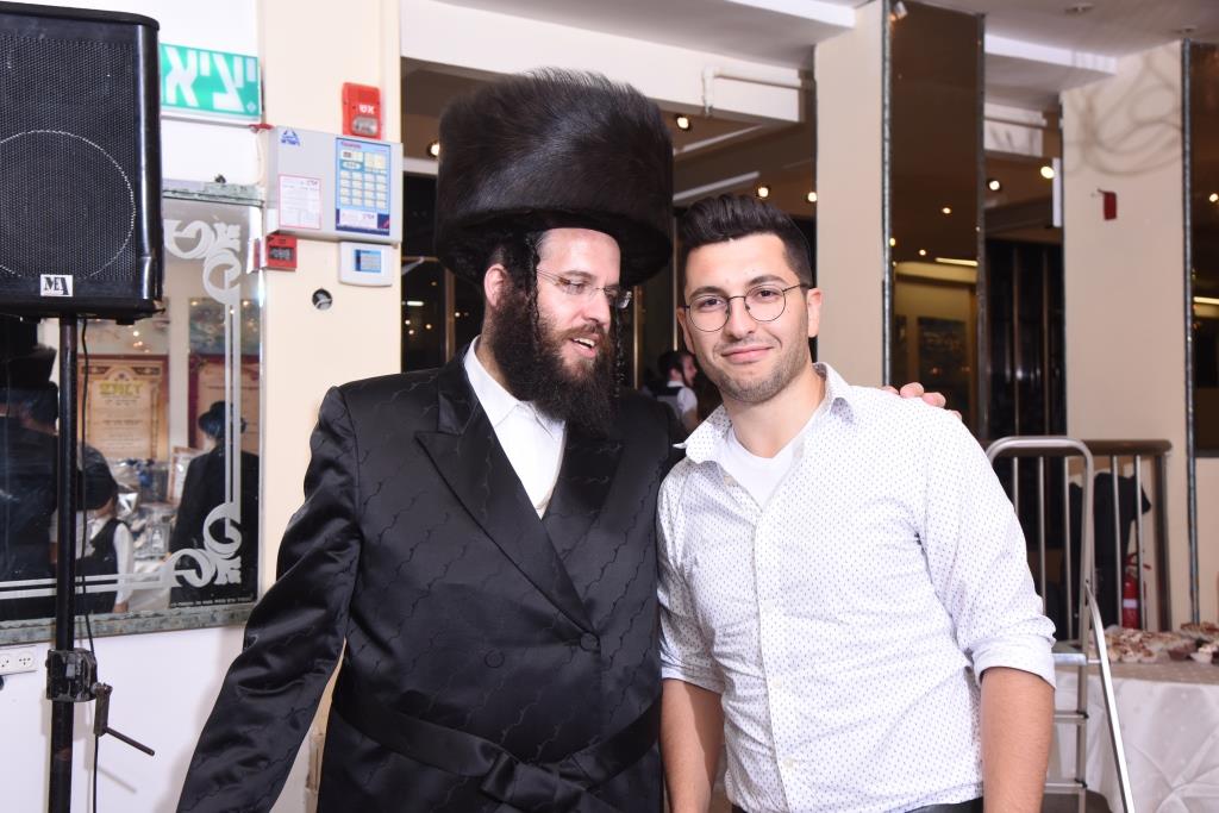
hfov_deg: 48.5
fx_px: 1355
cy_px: 406
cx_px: 610
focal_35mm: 40
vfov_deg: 33.4
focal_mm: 40
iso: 640
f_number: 7.1
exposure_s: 1/160
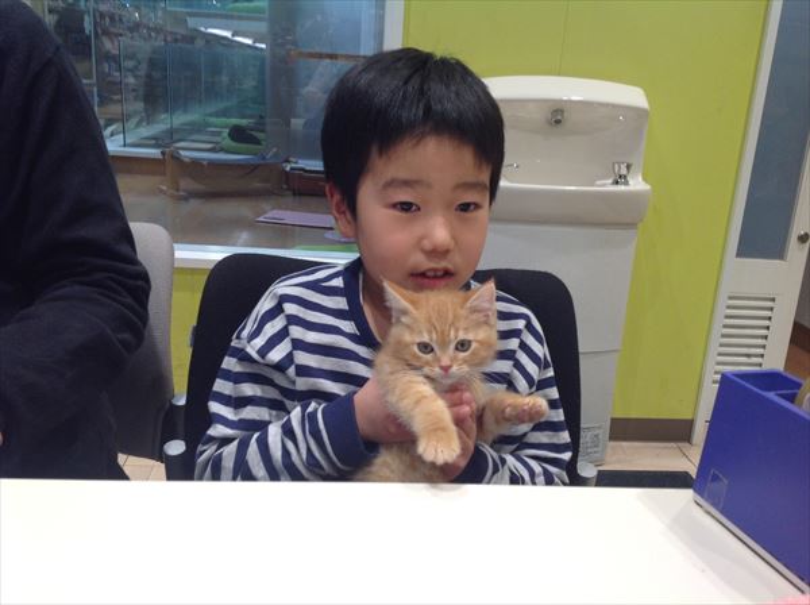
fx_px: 818
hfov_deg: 52.7
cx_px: 405
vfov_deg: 40.6
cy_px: 302
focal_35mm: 35
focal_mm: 4.28
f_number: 2.4
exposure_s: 1/100
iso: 80
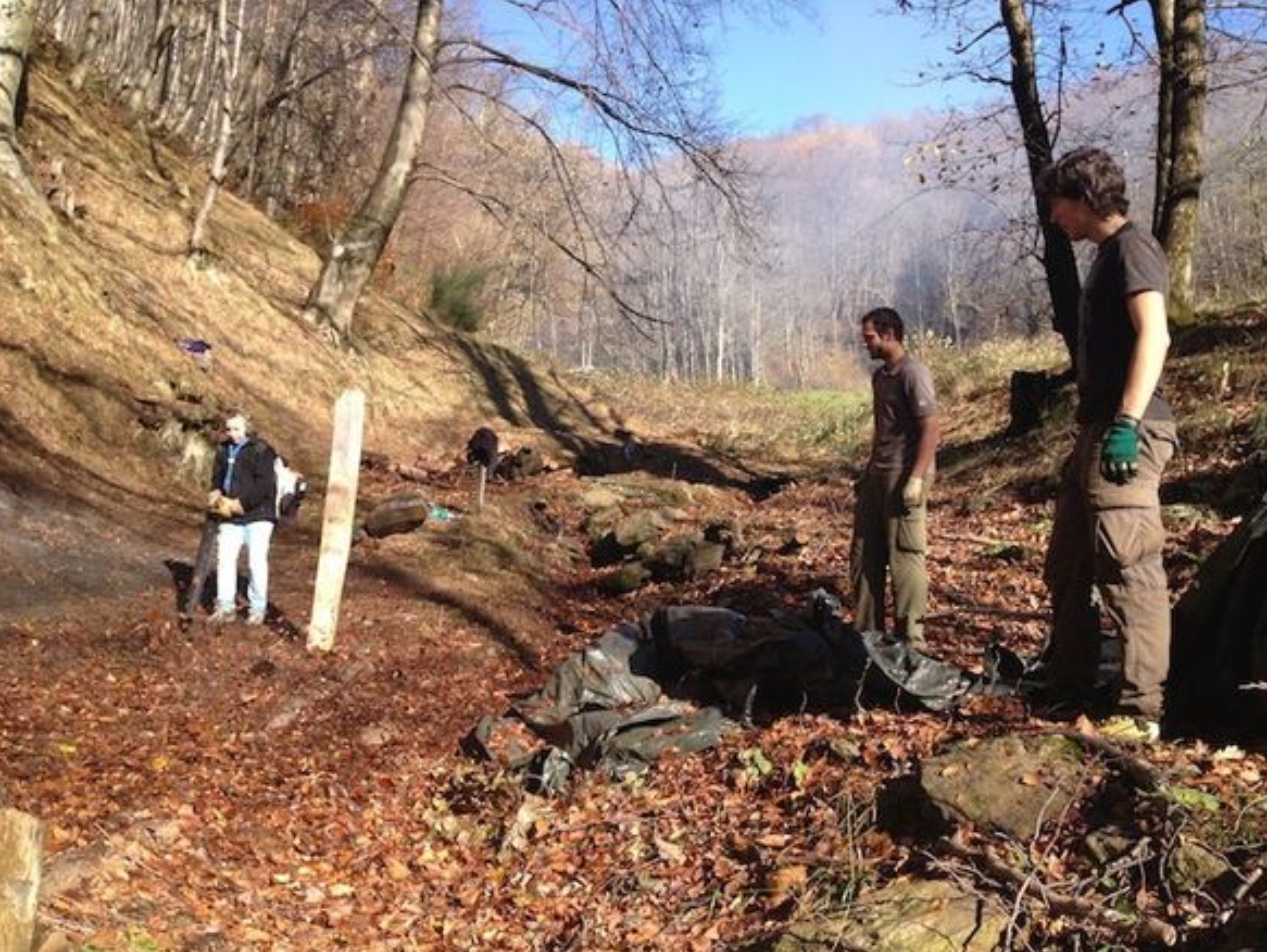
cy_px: 474
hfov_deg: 51.3
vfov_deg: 39.7
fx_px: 1318
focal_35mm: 36
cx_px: 650
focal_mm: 4.28
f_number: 2.4
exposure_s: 1/435
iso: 50
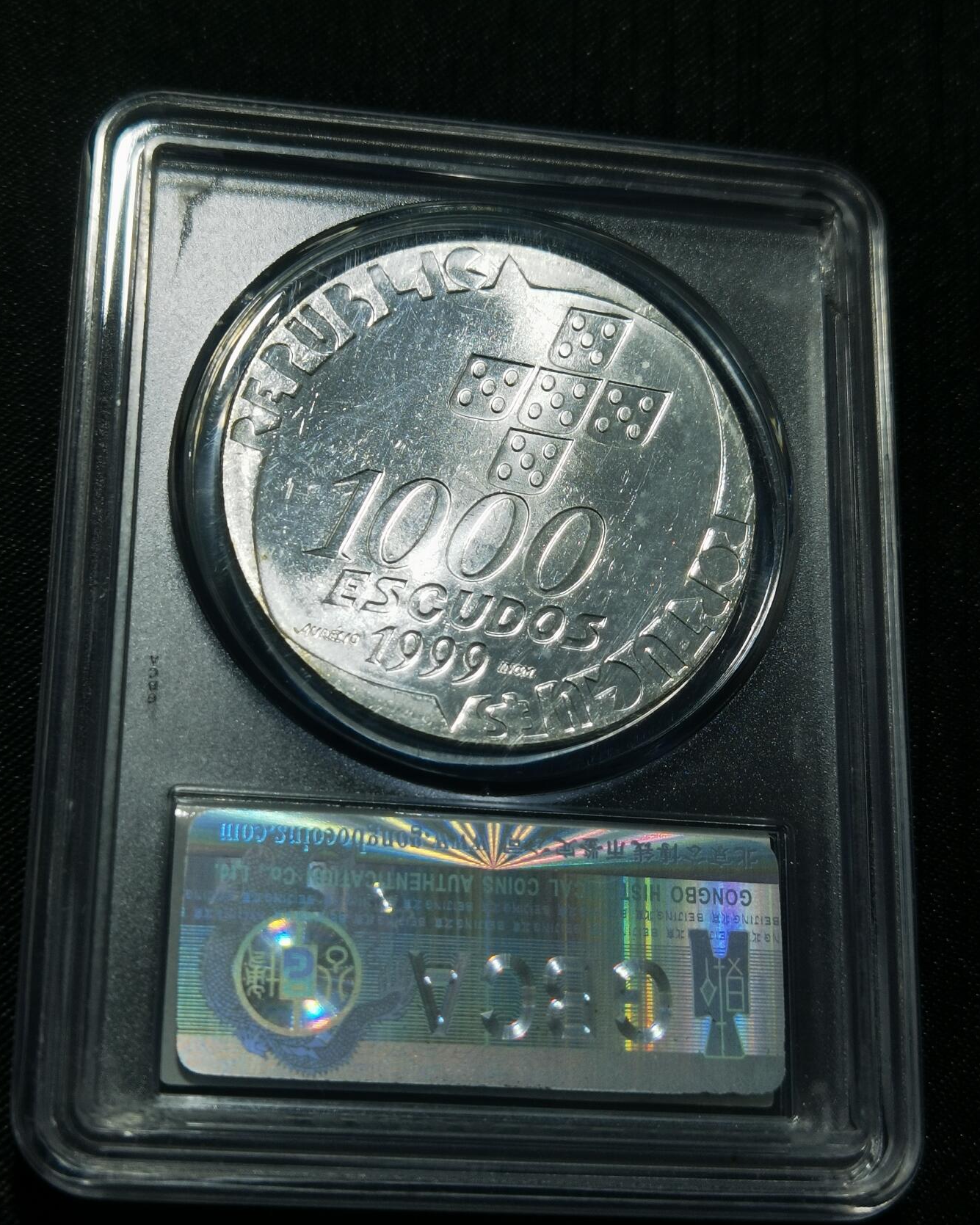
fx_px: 2176
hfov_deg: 25.4
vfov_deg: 31.4
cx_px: 486
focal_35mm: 60
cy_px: 644
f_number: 1.9
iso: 50
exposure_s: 1/135
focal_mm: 6.67
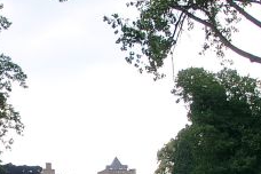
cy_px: 191
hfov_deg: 16.4
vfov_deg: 10.9
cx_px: 49
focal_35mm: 124
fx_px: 899
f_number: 4
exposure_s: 1/288
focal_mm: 7.13
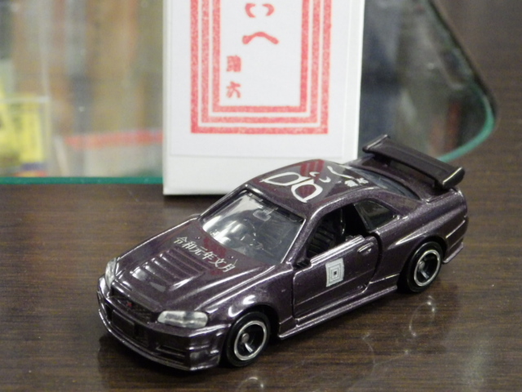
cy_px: 196
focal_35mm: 103
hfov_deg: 19.1
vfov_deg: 14.4
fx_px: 1553
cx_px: 261
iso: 1250
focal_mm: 18.4
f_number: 4.6
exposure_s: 1/30
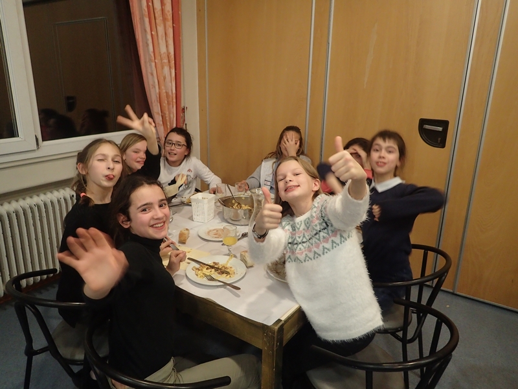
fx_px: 374
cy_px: 194
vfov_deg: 54.9
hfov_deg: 69.4
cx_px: 259
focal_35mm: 25
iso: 400
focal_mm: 4.5
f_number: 2
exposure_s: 1/30
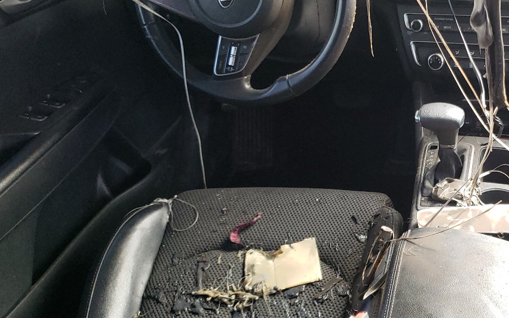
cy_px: 166
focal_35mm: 49
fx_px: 680
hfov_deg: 38.6
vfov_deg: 26.3
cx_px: 447
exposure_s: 1/60.2
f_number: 1.5
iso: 164
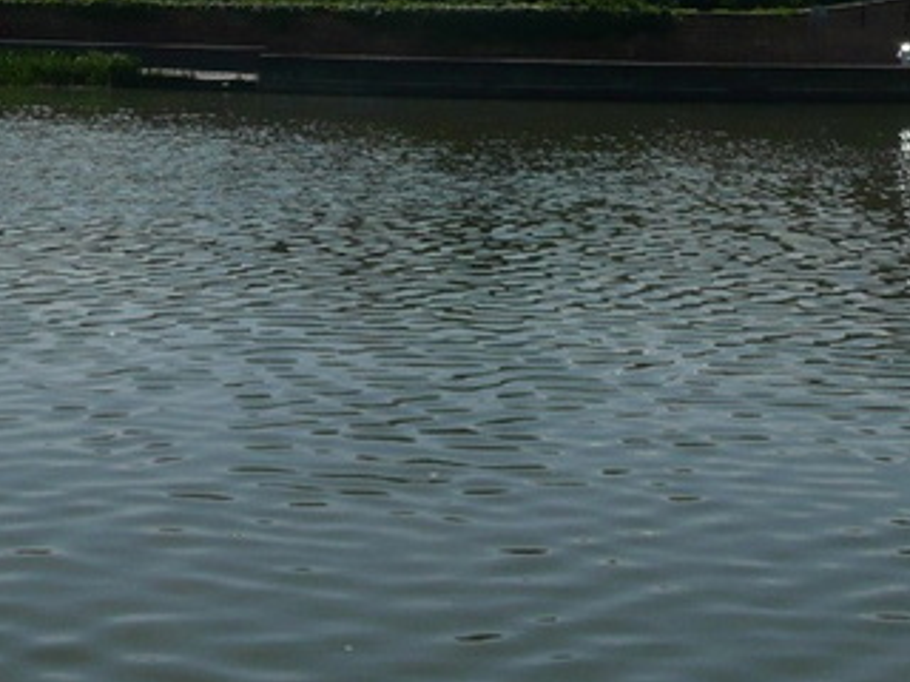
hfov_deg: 27.5
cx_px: 249
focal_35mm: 70
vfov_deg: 19.8
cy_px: -122
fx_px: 1840
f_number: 8
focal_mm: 4.6
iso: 100
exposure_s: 1/400
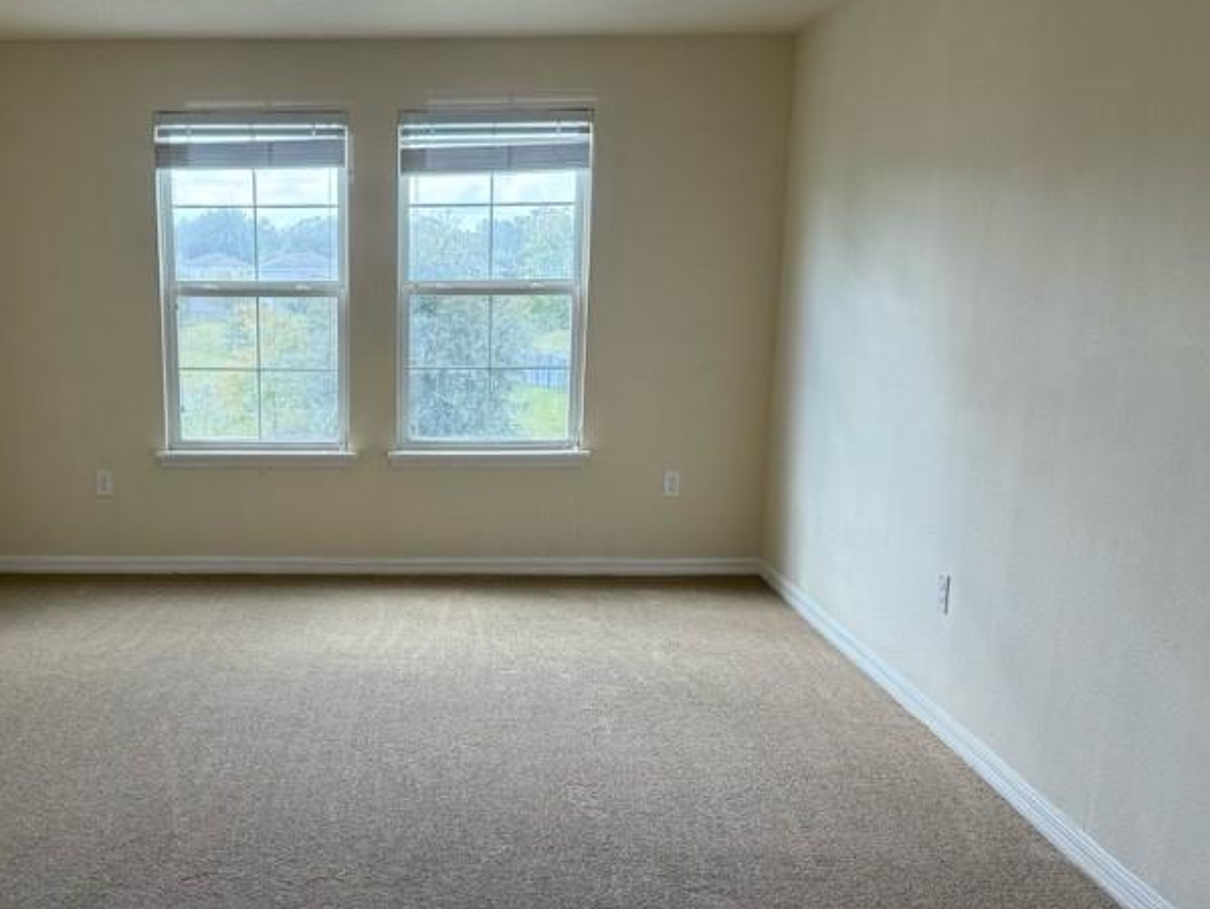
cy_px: 588
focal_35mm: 41
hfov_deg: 44.8
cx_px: 372
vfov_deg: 34.9
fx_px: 1434
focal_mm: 6.76
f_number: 1.78
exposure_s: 1/240
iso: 125
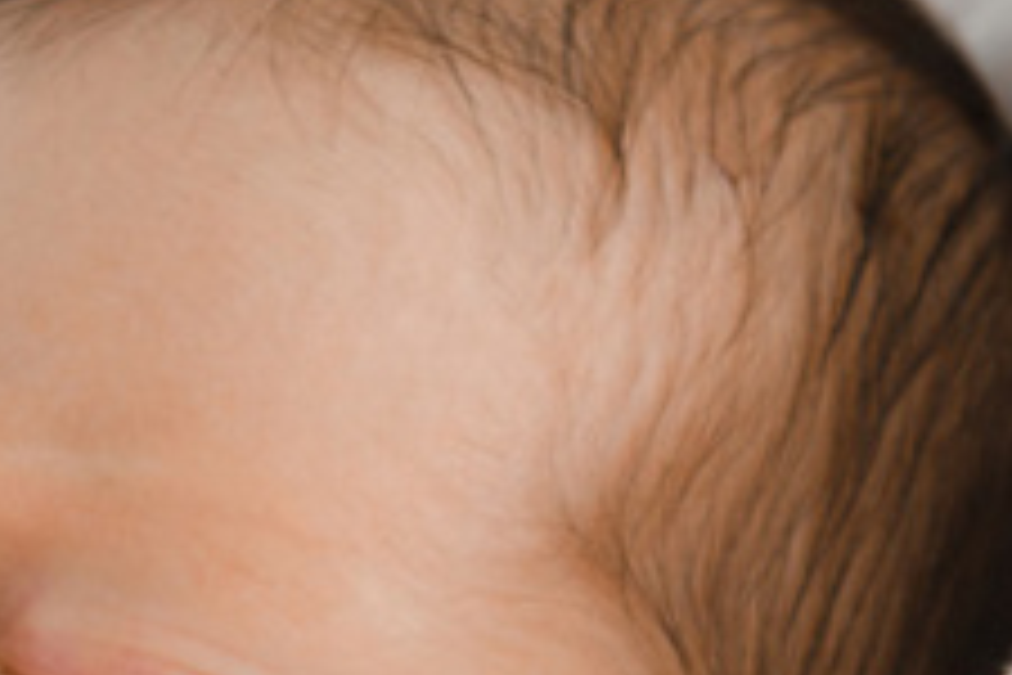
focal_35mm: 162
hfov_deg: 12.4
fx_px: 4554
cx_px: -234
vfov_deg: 8.4
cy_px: 637
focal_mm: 38
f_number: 4.5
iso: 400
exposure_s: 1/80
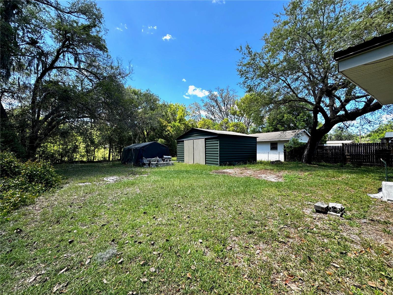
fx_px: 159
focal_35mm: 14
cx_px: 196
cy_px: 148
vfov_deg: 85.7
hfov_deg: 102.1
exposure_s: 1/470
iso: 40
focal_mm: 2.22
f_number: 2.2
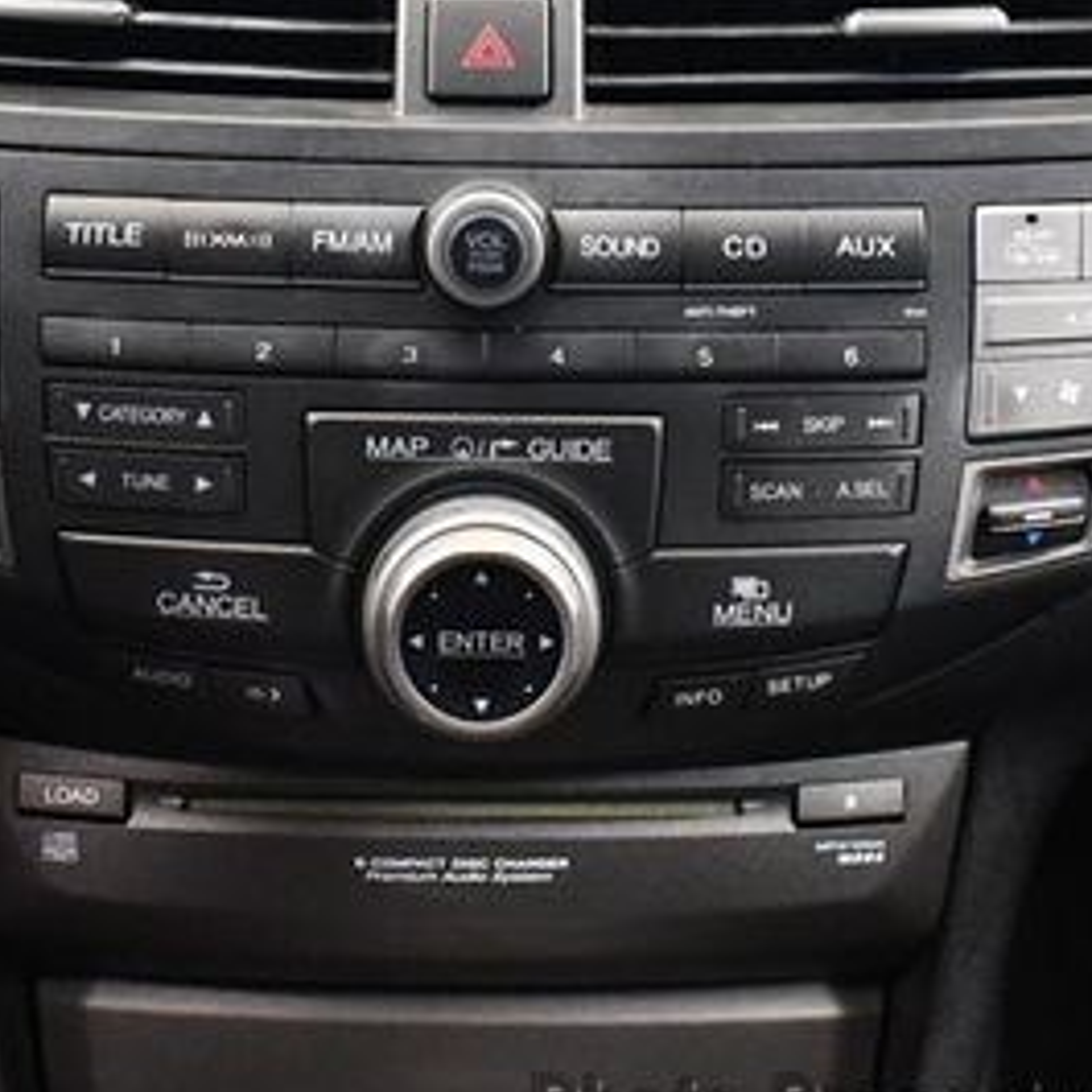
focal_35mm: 74
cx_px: 482
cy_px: 305
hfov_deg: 23.3
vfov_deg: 23.2
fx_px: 2641
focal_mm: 18
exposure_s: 1/60
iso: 4500
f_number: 3.5
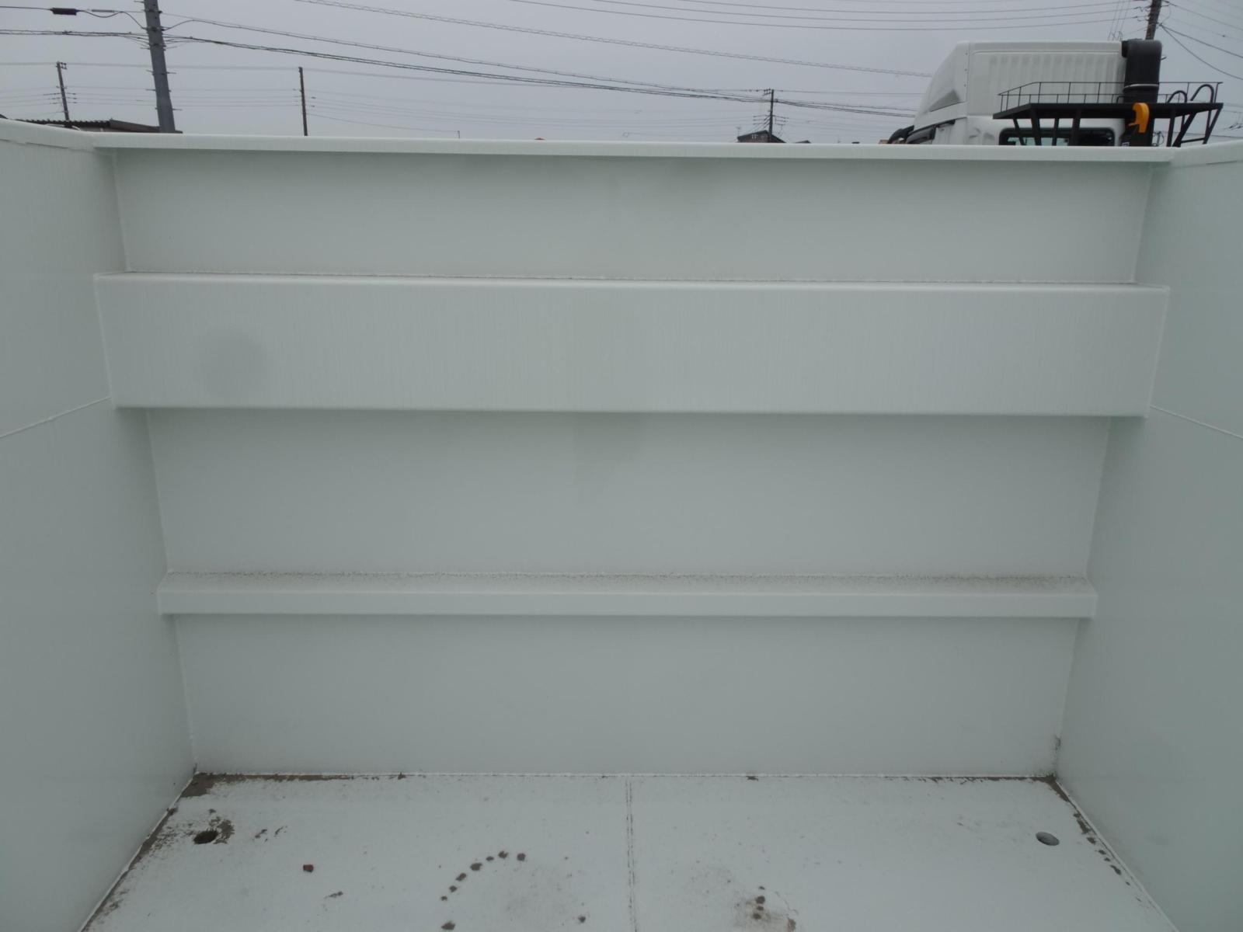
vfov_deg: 56.8
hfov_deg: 71.6
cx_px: 622
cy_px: 466
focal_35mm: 24
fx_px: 862
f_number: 3.5
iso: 80
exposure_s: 1/640
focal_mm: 4.25
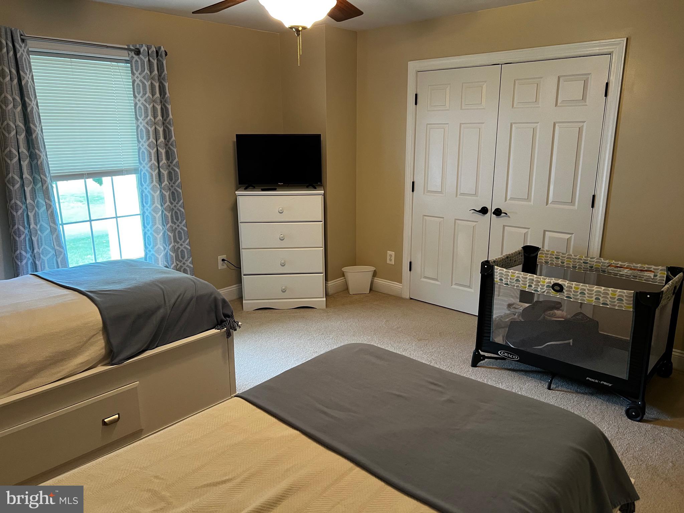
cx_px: 342
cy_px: 256
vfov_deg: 53.1
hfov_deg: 67.3
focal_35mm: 26
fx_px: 514
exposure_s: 1/60
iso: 250
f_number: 1.5
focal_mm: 5.7
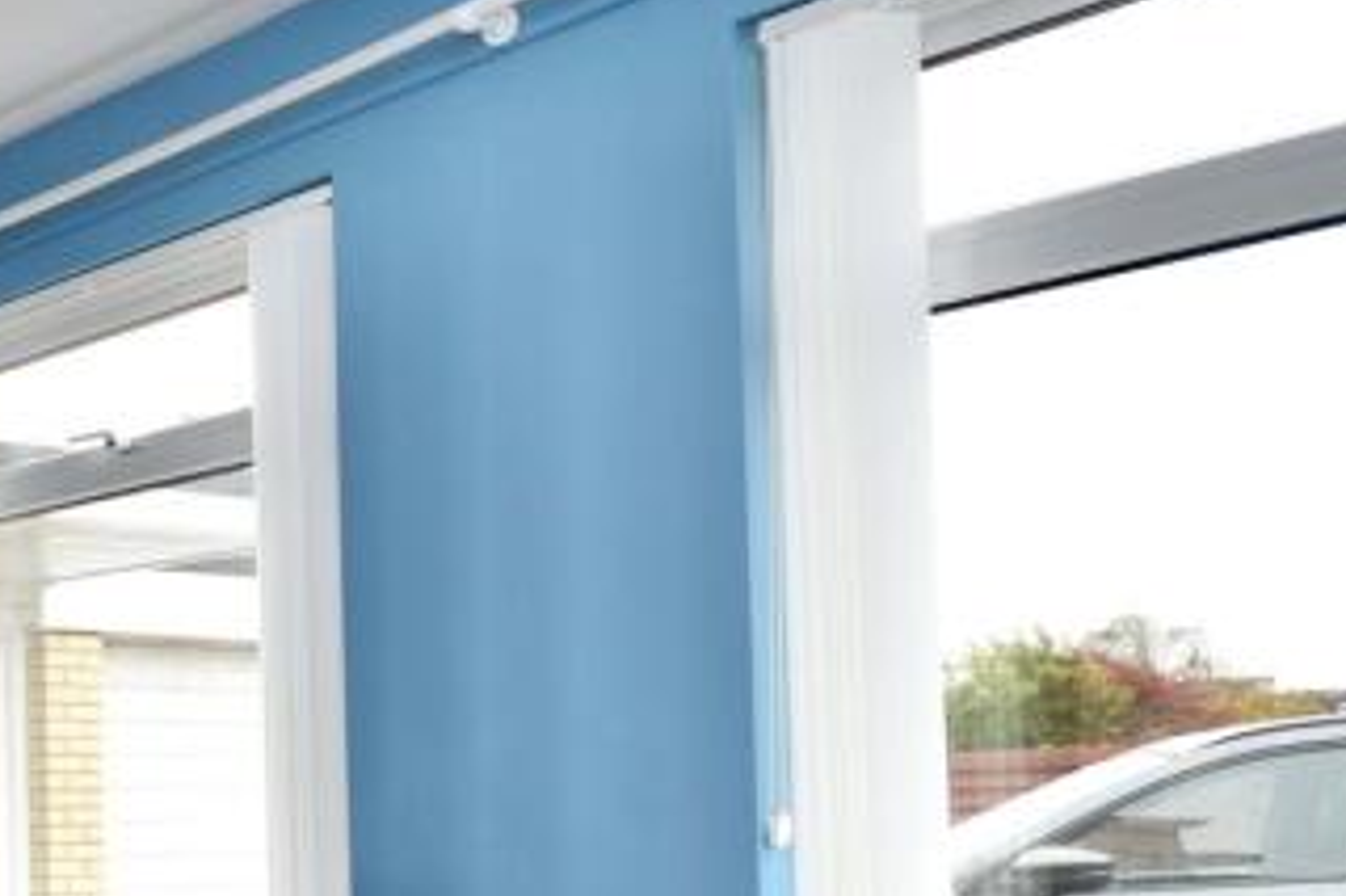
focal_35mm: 48
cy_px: 738
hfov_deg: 31.1
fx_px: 1794
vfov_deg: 27.4
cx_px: -442
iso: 360
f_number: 4
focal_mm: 10
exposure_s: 1/60
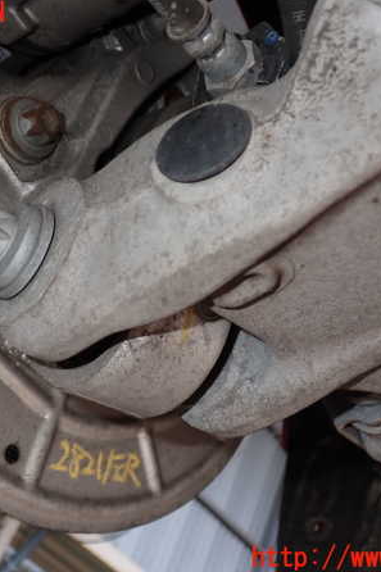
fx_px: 667
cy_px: 286
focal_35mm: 42
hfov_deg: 31.8
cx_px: 157
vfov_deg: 46.4
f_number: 6.3
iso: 100
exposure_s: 1/30
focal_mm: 5.4
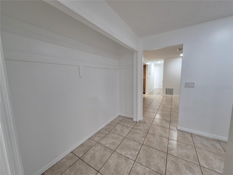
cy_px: 88
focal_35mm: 13
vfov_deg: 89.9
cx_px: 116
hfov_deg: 106.2
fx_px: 88
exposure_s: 1/60
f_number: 2.2
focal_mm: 1.74
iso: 250
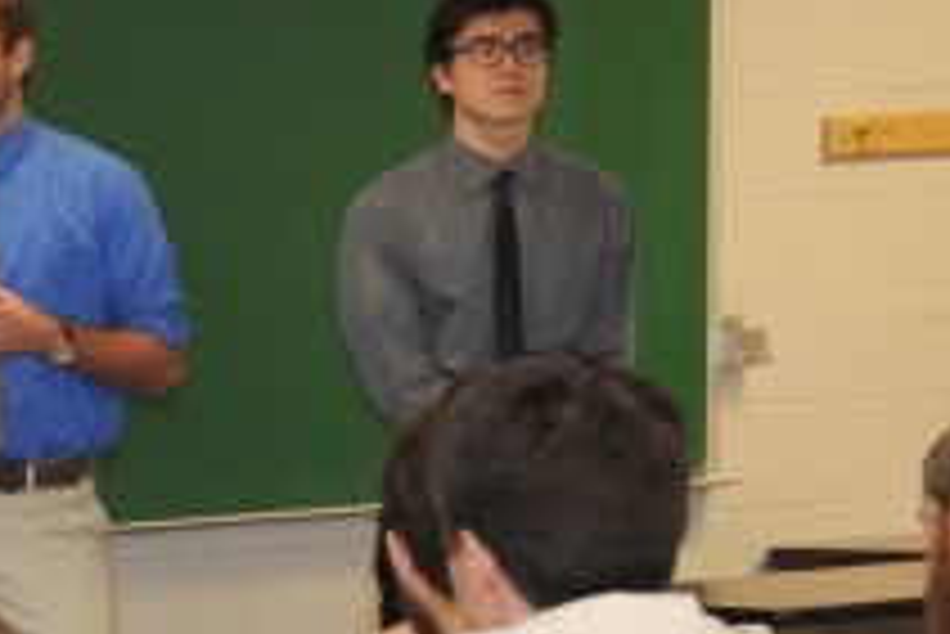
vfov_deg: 6.0
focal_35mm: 227
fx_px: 5994
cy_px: 913
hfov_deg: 8.4
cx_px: -1256
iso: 1100
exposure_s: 1/60
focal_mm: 48
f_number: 7.1
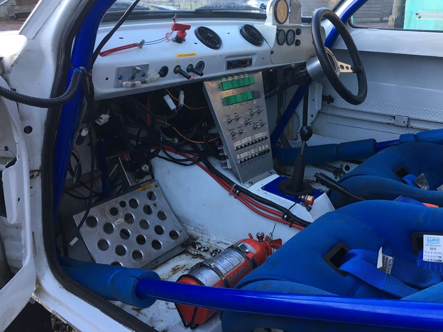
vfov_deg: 41.7
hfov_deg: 53.7
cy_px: 142
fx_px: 435
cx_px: 257
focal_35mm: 34
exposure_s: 1/33
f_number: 2.2
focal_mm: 4.15
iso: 25
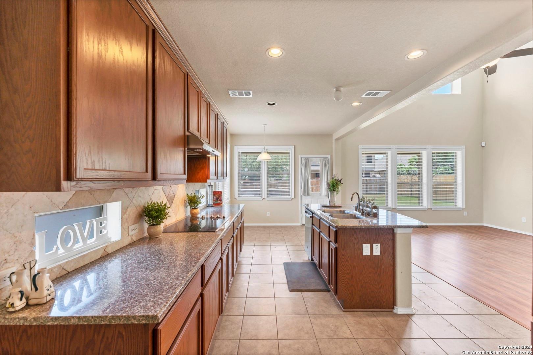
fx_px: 207
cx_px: 266
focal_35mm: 14
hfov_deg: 104.3
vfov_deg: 81.2
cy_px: 178
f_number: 7.1
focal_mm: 14
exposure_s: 1/6
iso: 100
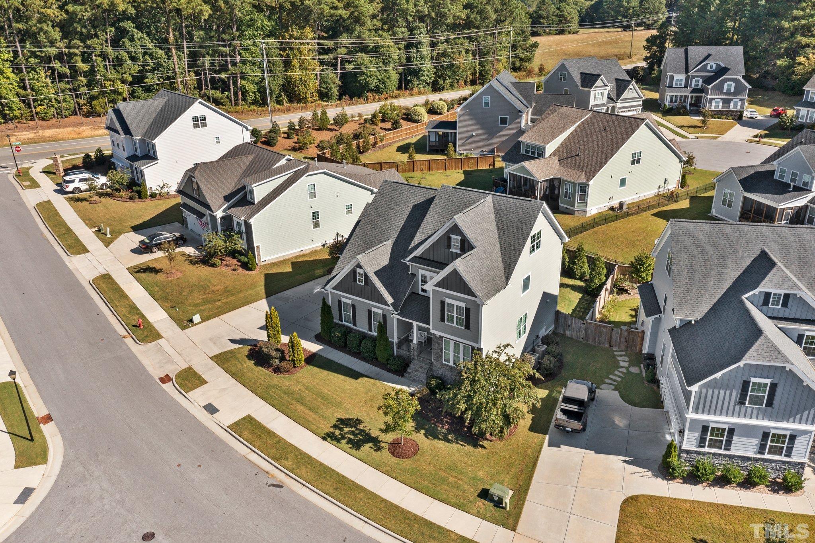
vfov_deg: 46.4
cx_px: 408
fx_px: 634
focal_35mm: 28
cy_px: 272
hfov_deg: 65.5
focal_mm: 10.26
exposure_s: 1/500
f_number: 5.6
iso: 100
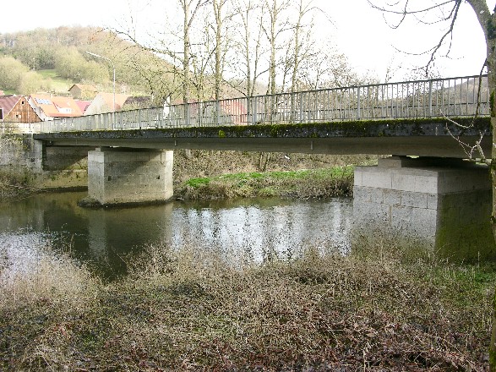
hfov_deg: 52.6
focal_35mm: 35
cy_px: 186
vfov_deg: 40.7
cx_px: 248
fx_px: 501
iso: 50
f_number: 5
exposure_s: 1/41.7
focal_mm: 8.9
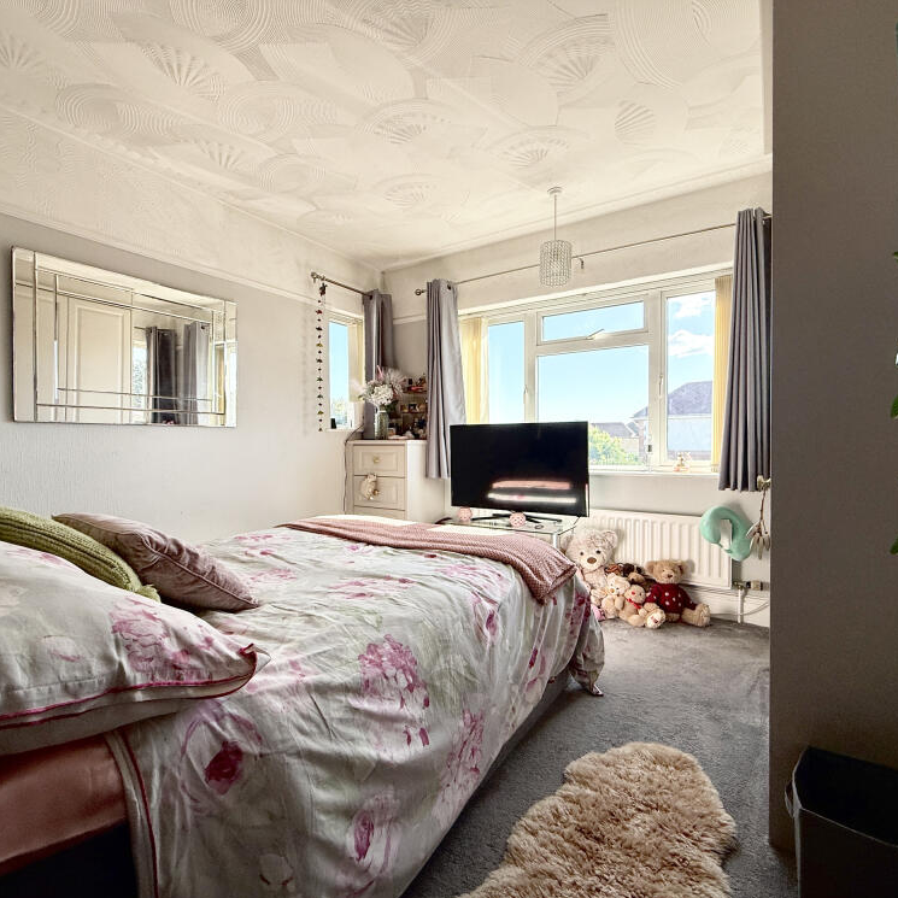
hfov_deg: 84.0
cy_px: 452
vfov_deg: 84.0
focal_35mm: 17
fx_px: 499
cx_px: 451
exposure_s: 1/349
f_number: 2.2
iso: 64
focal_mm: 2.22
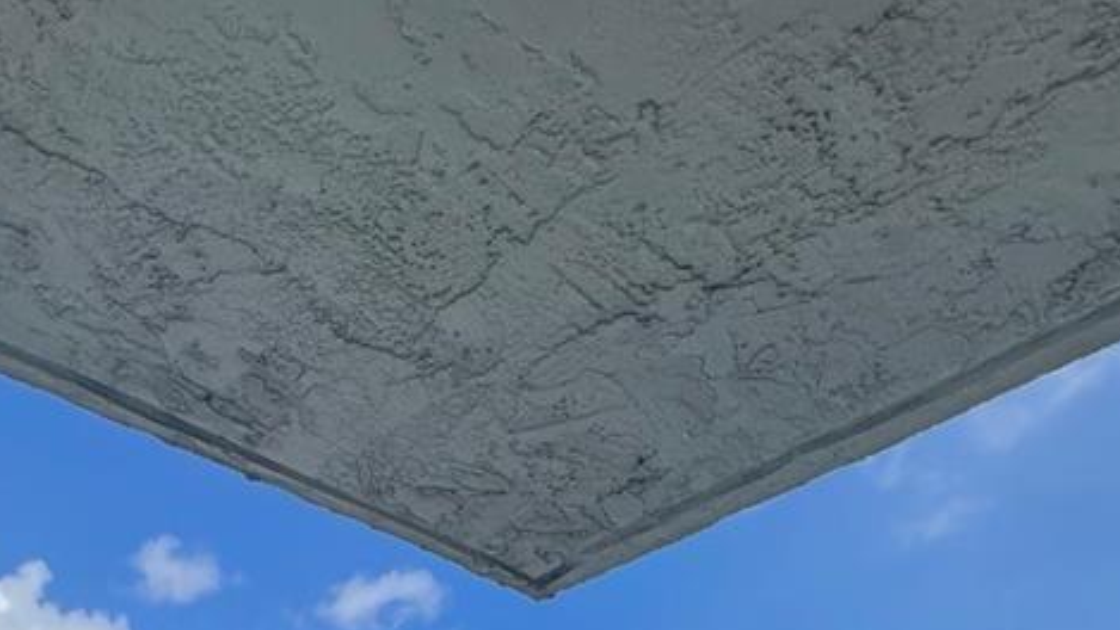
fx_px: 1158
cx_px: 475
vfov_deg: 18.6
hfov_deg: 51.4
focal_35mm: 39
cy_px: 1277
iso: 50
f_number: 2.2
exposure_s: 1/3509
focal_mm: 2.22
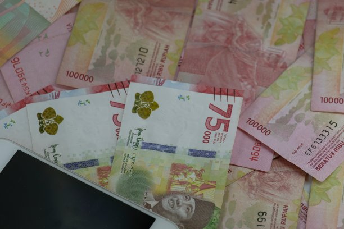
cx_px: 172
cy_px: 114
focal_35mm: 229
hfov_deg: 9.0
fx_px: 2188
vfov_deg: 6.0
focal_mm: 152.6
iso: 100
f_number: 6.2
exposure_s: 1/20
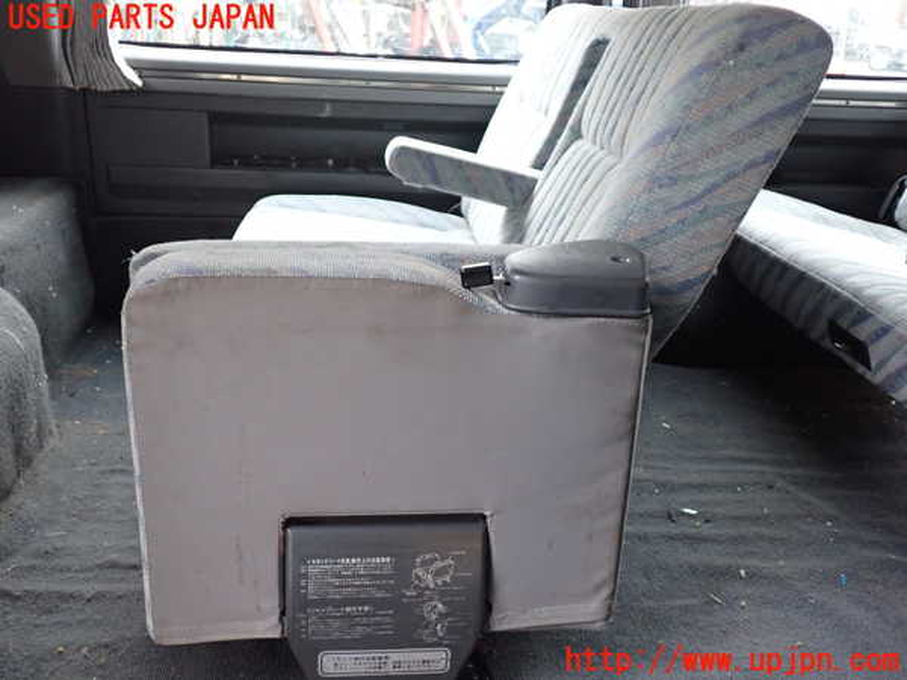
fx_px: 786
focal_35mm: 30
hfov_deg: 60.0
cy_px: 340
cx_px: 454
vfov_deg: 46.8
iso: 500
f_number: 2.3
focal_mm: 5.4
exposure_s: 1/30
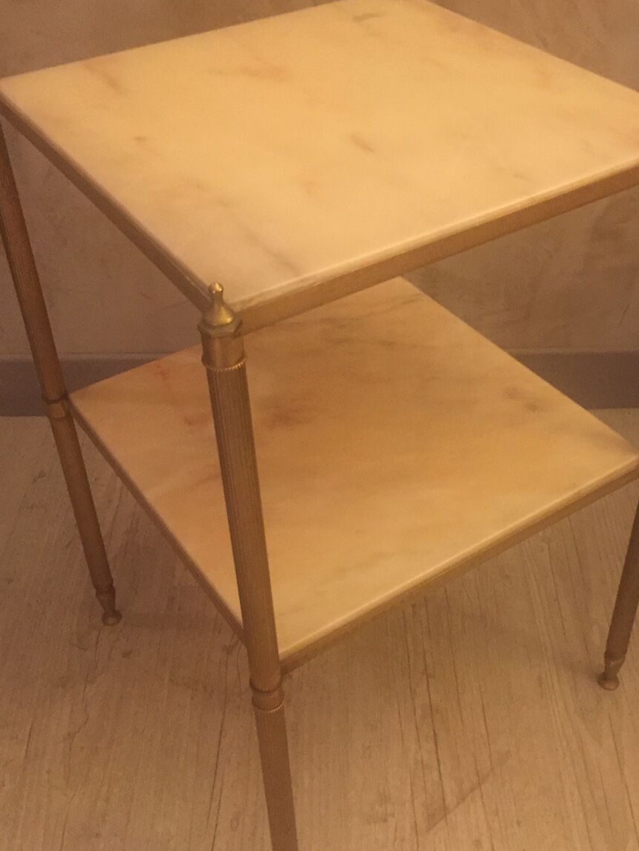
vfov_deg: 45.8
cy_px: 405
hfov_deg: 35.1
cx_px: 370
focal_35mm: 41
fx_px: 1009
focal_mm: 4.15
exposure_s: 1/20
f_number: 2.2
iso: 250
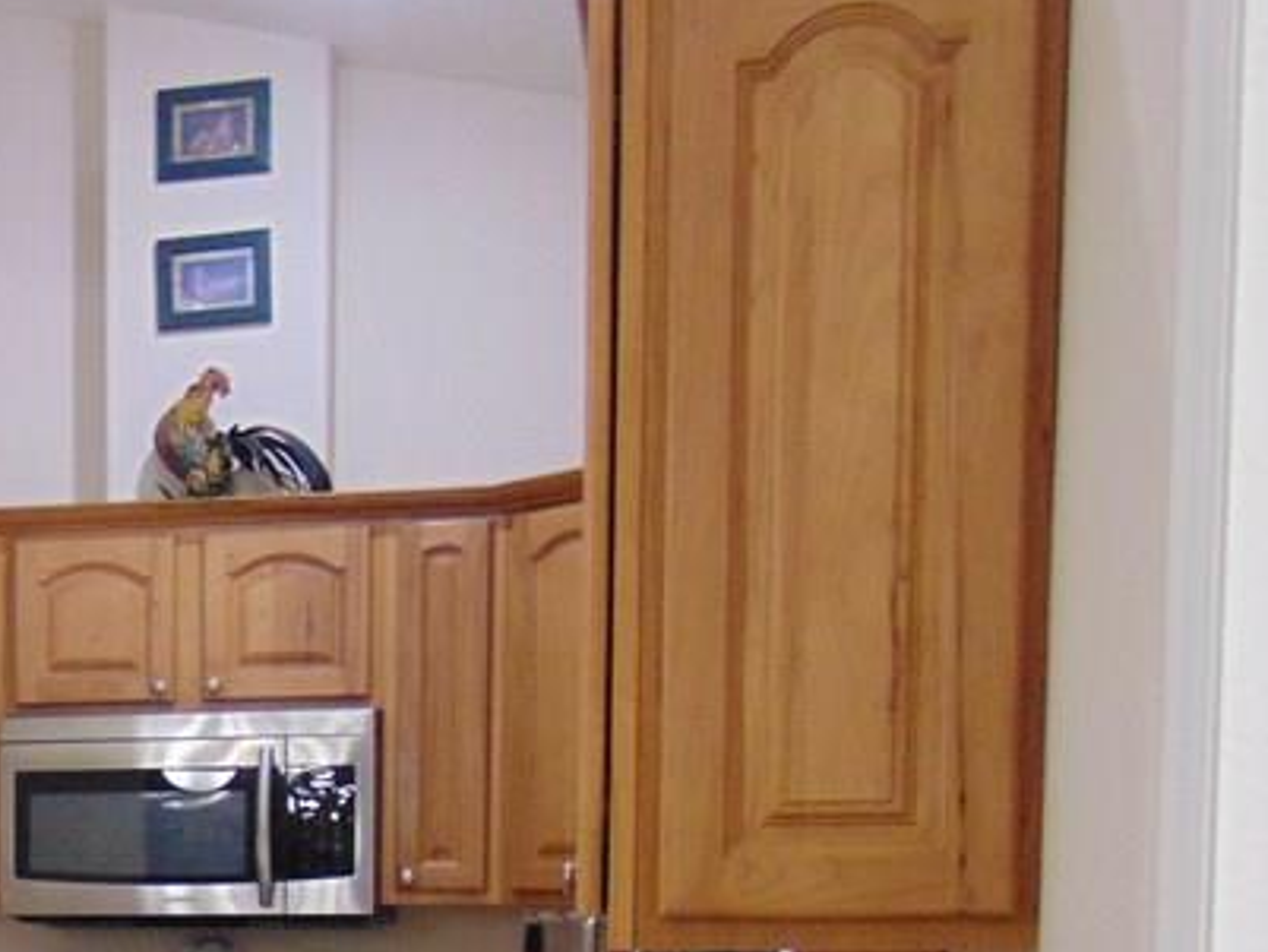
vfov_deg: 20.2
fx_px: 2528
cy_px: 1082
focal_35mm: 69
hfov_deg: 25.8
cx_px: -171
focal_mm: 4.9
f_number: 3
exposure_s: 1/30
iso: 400
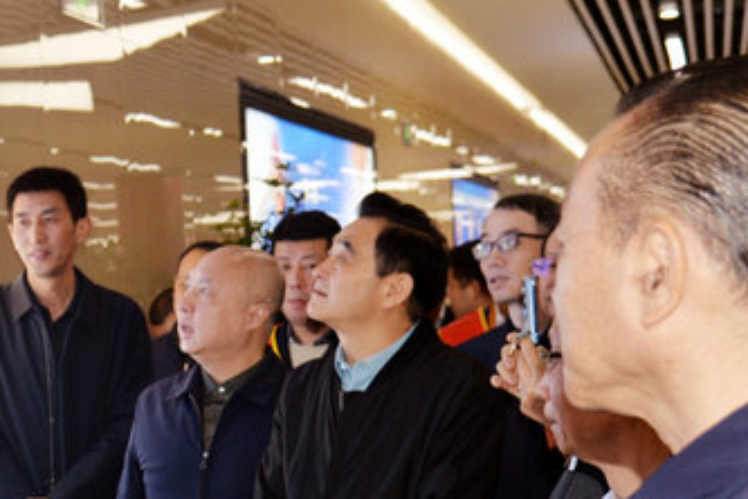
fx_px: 1662
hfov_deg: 24.0
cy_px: 360
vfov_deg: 17.0
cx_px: -36
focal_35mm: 80
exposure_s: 1/125
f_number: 4
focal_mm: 31
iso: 320
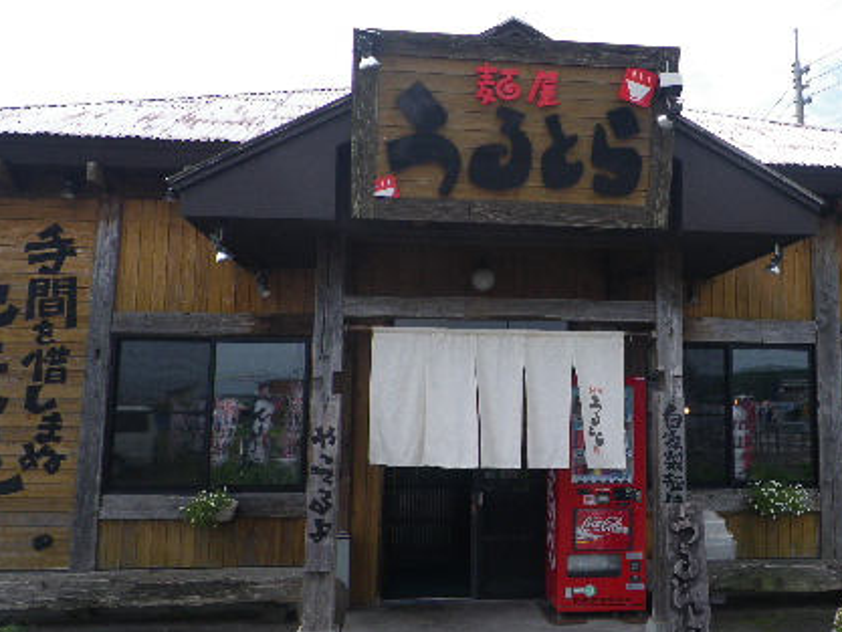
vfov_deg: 33.6
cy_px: 269
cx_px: 561
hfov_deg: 43.2
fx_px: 1046
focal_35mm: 43
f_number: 7
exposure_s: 1/125
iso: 64
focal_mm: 4.9
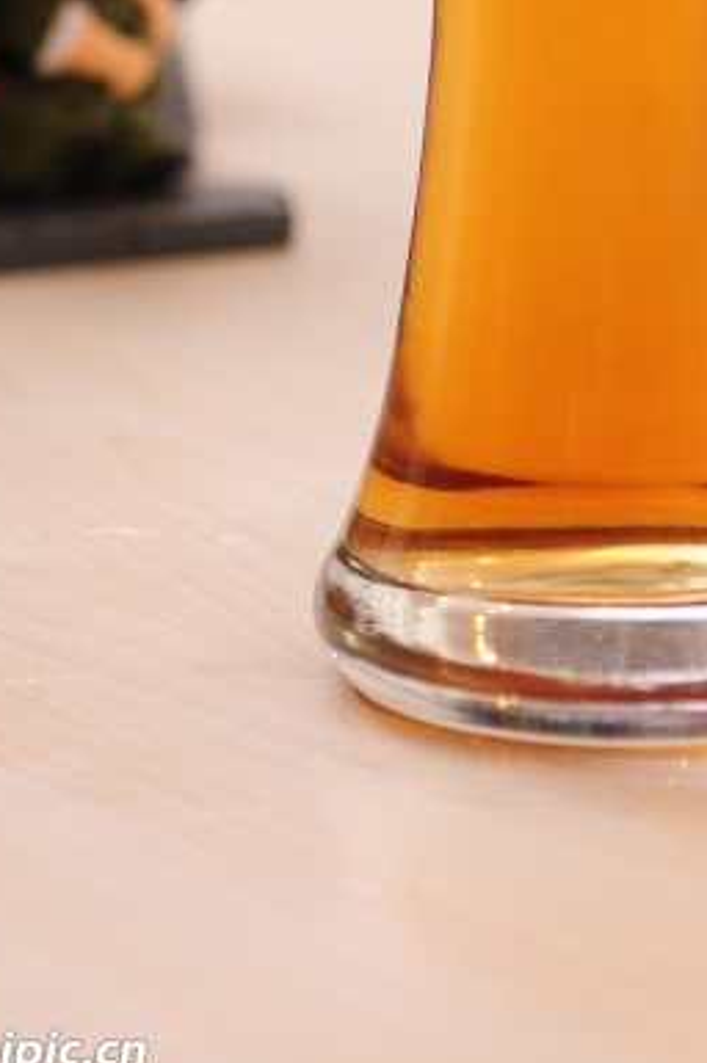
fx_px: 6472
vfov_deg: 9.2
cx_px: 503
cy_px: -315
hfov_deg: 6.2
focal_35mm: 219
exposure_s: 1/100
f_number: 4.5
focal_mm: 55
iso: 200
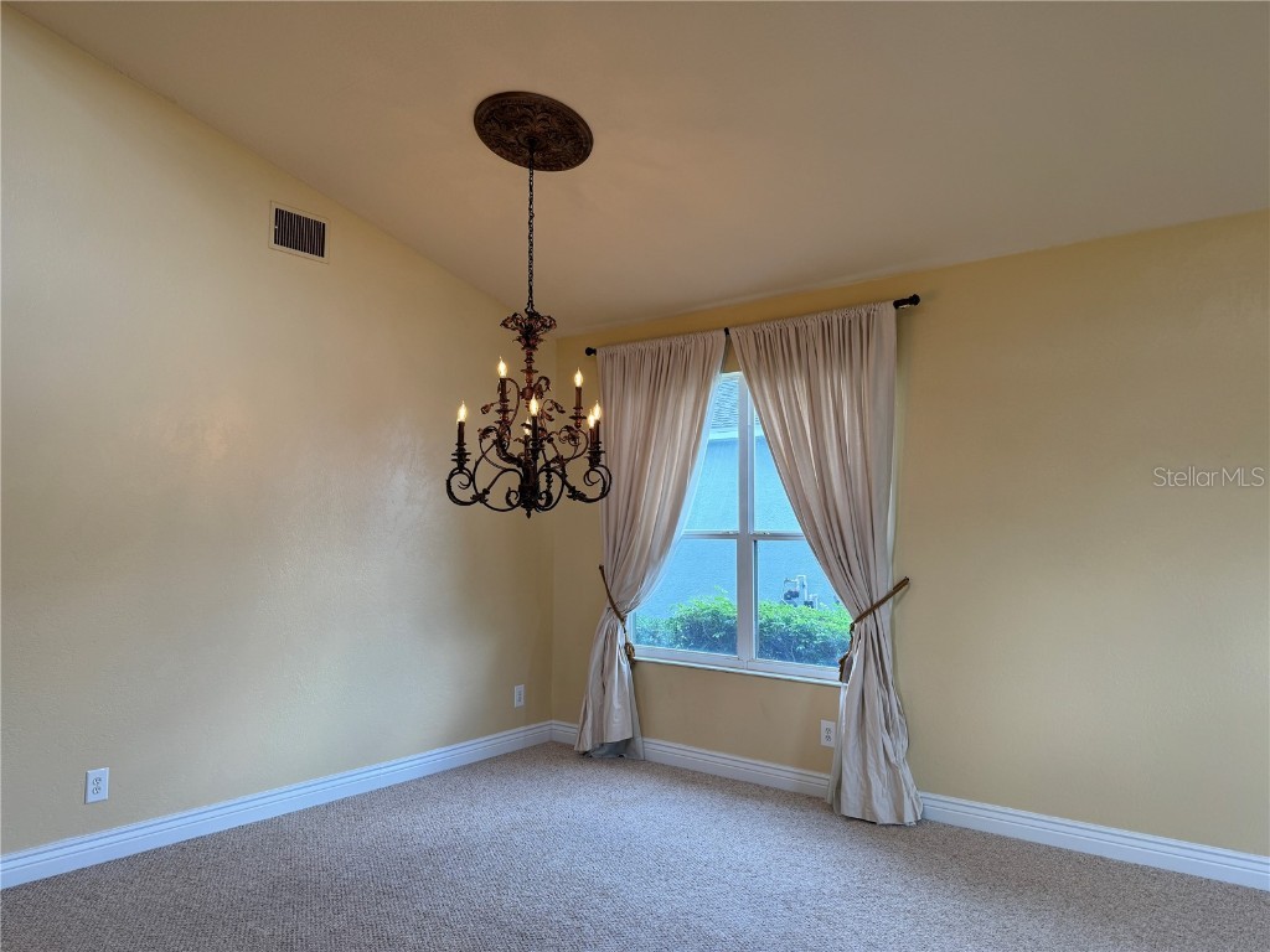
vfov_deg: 56.8
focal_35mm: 24
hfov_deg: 71.6
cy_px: 476
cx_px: 635
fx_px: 881
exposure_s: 1/120
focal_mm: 6.76
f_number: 1.78
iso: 100
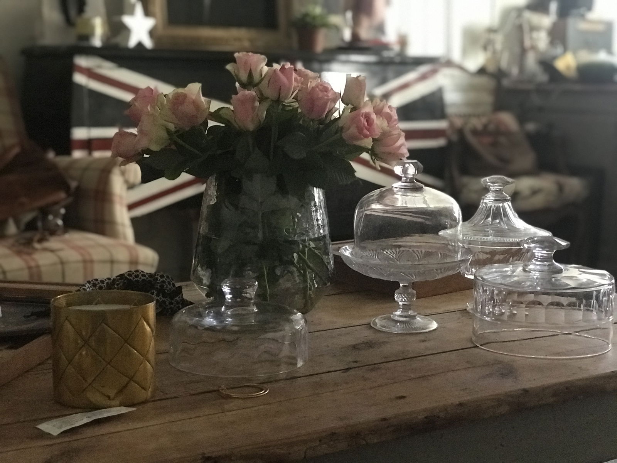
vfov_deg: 25.7
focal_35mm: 57
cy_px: 232
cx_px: 308
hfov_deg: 33.8
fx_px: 1016
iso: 1250
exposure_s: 1/50
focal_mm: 6.6
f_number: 2.8
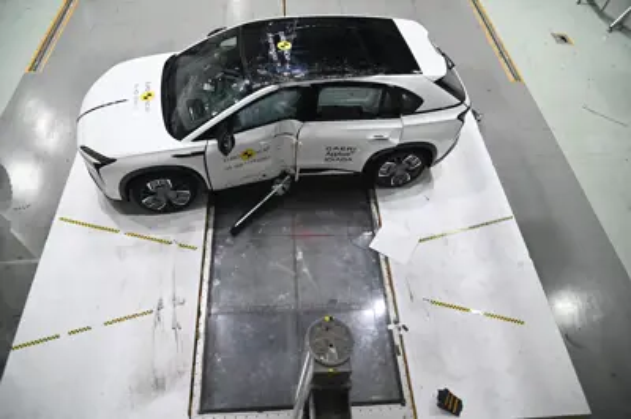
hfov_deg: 73.8
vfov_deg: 53.1
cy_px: 210
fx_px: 420
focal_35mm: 24
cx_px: 316
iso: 1000
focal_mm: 24
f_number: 4
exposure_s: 1/60
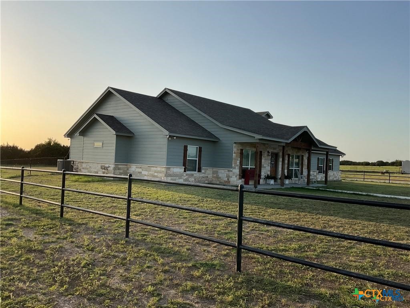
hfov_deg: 61.7
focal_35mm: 29
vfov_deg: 48.2
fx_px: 343
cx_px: 205
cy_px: 154
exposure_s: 1/1342
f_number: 1.8
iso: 16
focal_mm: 3
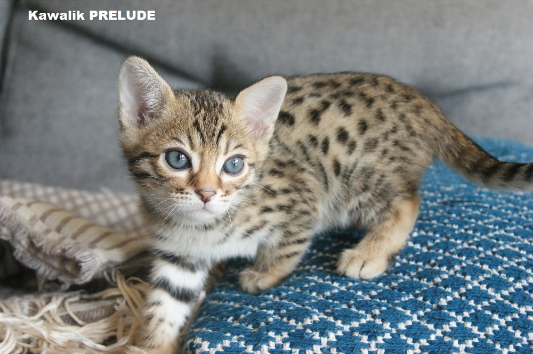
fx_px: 888
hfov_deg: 33.4
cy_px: 177
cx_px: 266
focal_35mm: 60
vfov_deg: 22.6
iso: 1600
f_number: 5.6
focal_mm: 40
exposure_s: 1/100
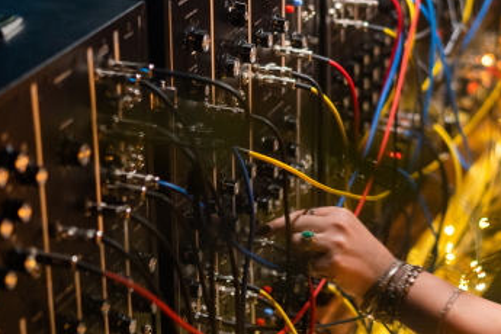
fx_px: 1614
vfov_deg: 11.8
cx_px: 378
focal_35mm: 116
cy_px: 234
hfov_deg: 17.5
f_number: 1.4
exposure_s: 1/160
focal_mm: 50
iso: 1600
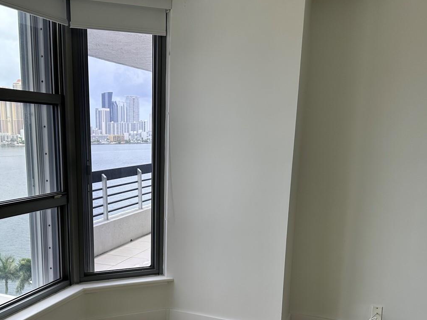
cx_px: 147
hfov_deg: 48.3
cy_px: 229
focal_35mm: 38
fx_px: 469
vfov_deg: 37.0
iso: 80
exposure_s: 1/663
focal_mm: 6.86
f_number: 1.78
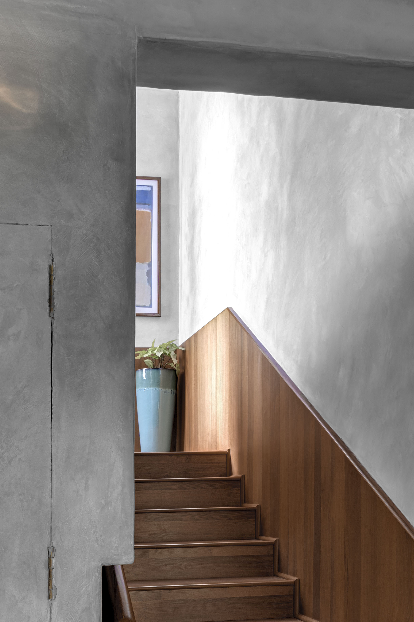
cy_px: 541
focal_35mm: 46
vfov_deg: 40.1
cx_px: 166
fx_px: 793
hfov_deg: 29.2
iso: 200
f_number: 16
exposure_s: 6
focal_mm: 24
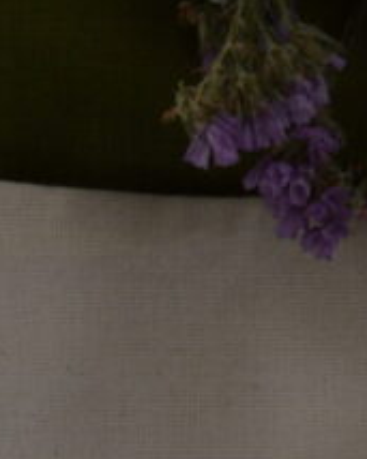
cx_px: -268
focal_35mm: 277
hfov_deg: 5.5
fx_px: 3764
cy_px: 804
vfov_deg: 6.8
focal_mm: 28
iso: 100
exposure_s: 1/160
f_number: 6.3
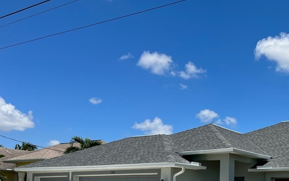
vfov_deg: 24.4
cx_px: 238
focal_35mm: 51
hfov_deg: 37.9
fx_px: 402
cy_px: 175
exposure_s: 1/4149
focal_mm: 5.1
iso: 50
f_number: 1.6
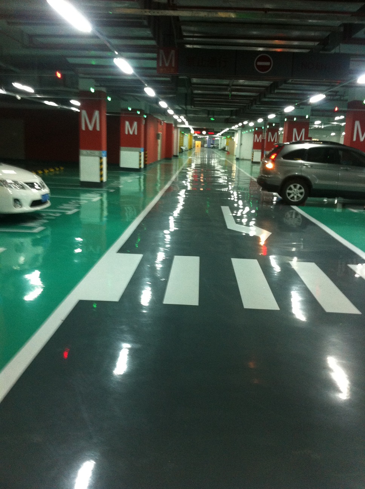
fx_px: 493
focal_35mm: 35
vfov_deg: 52.7
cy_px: 244
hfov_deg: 40.6
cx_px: 182
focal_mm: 3.85
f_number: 2.8
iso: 200
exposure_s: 1/15
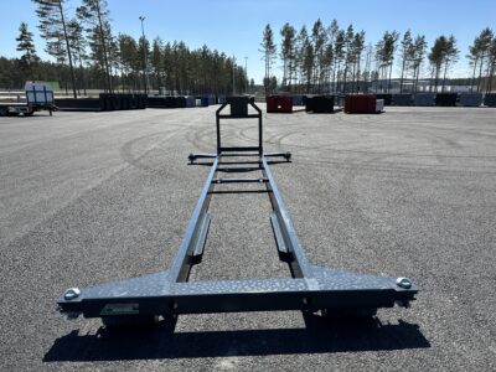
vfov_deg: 56.8
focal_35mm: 24
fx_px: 344
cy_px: 186
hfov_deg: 71.6
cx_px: 248
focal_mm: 6.86
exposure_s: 1/3861
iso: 80
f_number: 1.78
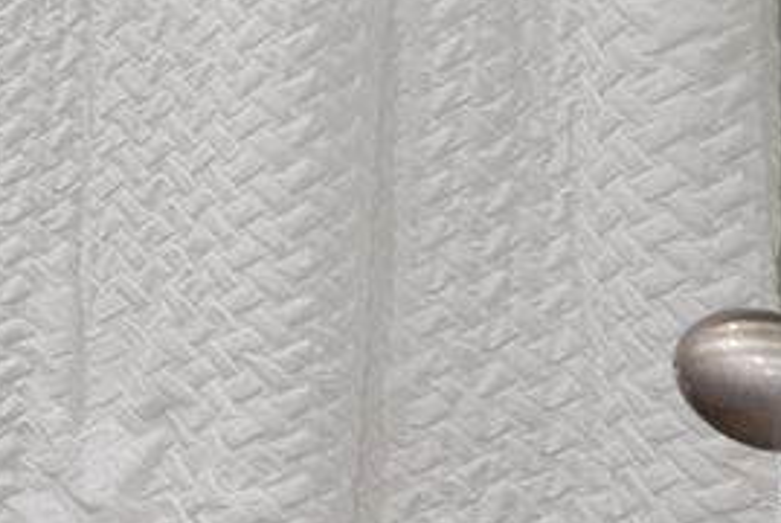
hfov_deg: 16.9
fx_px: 1651
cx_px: -903
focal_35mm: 76
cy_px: -225
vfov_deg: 16.6
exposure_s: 1/10
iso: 400
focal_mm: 16
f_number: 9
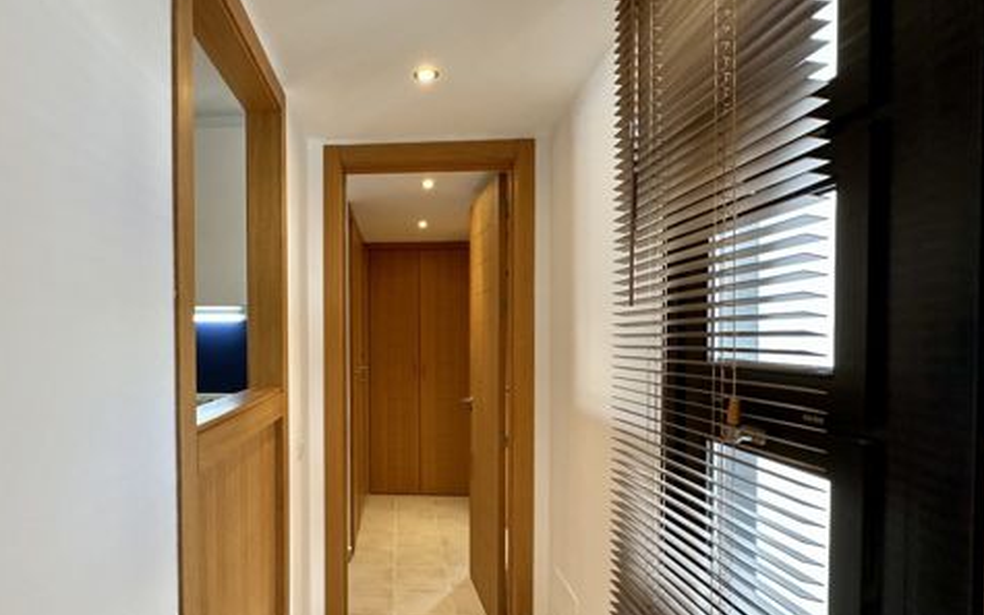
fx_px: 590
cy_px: 348
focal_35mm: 22
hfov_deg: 77.9
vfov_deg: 54.9
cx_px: 355
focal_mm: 2.22
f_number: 2.2
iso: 125
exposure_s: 1/100
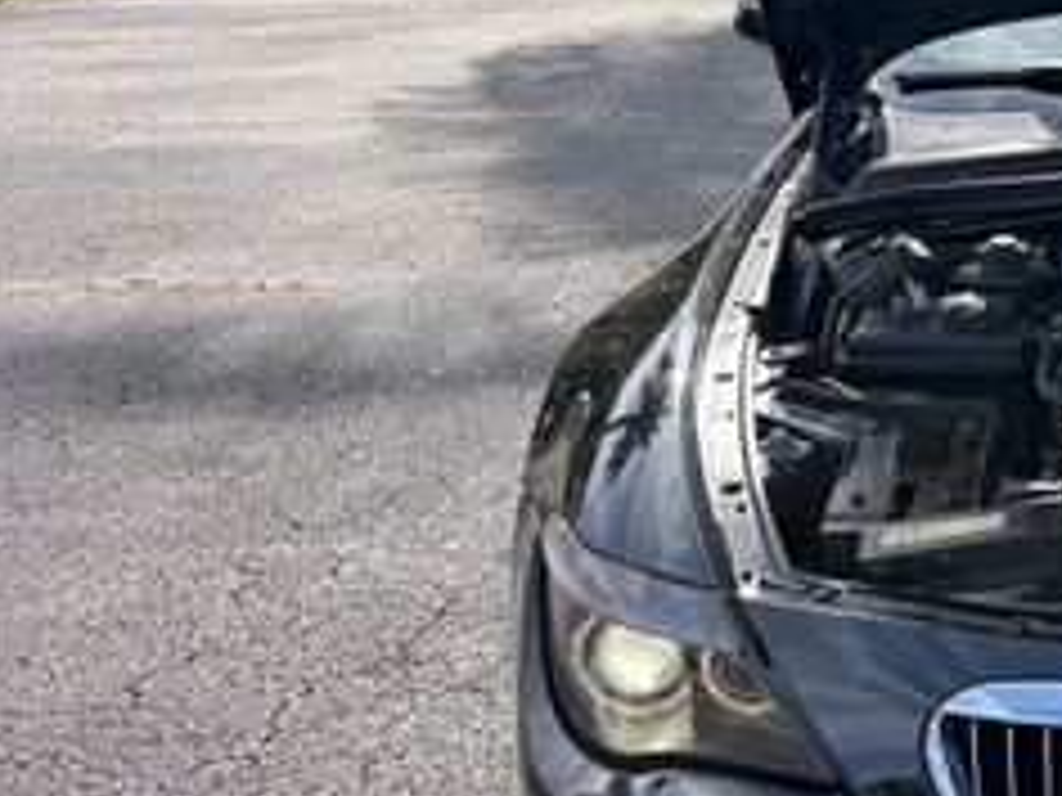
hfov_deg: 25.3
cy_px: 261
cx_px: 1418
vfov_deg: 22.5
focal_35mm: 65
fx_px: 1994
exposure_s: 1/1437
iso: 80
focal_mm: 6.76
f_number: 1.78
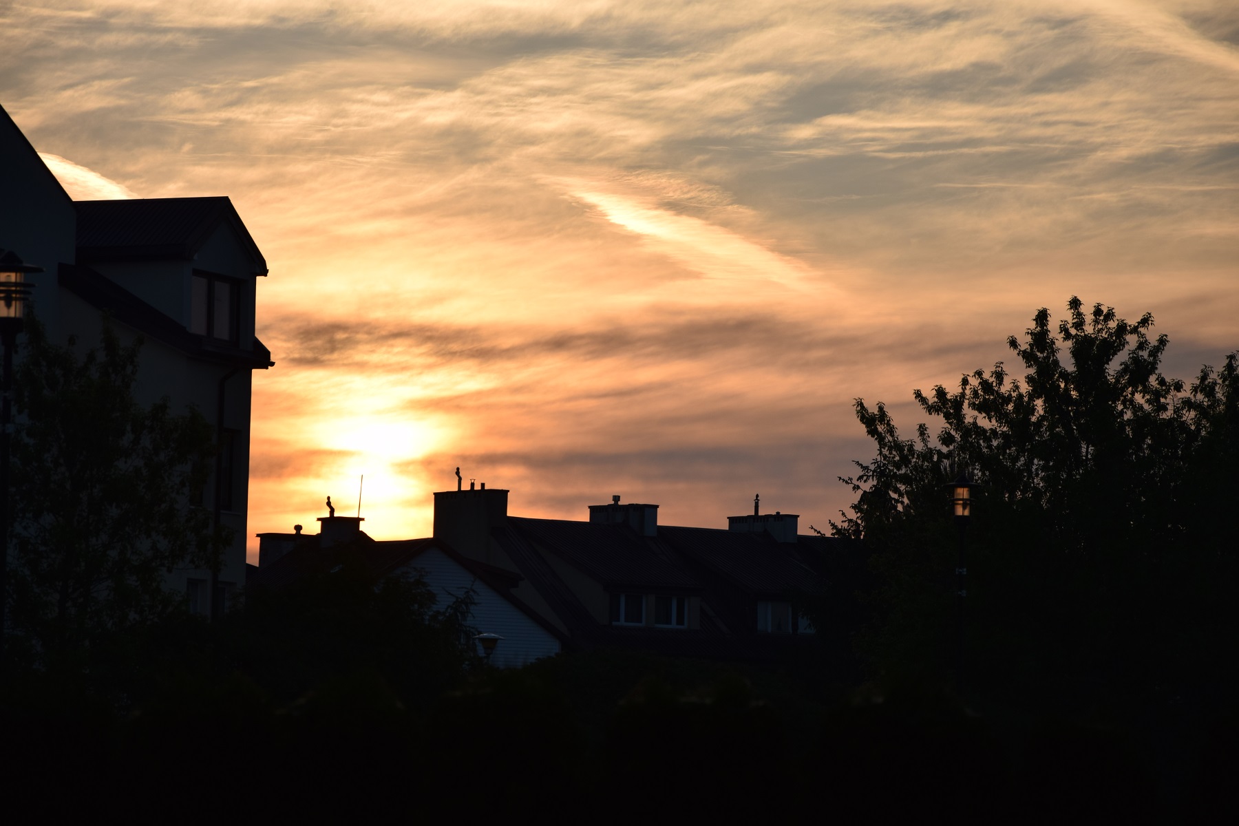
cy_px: 413
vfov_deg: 8.7
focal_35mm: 158
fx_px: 5420
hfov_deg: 13.0
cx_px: 620
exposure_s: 1/640
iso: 100
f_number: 7.1
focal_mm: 105
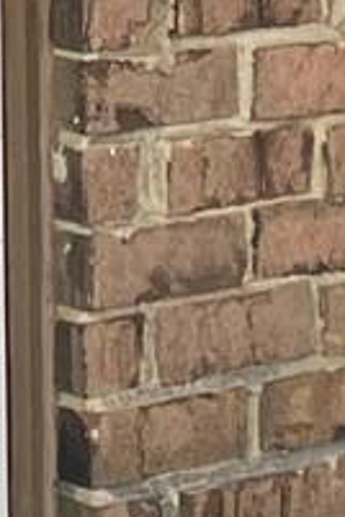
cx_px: -613
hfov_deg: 4.8
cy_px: -517
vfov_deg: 7.2
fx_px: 3967
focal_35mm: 276
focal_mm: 4.2
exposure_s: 1/121
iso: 32
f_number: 1.6
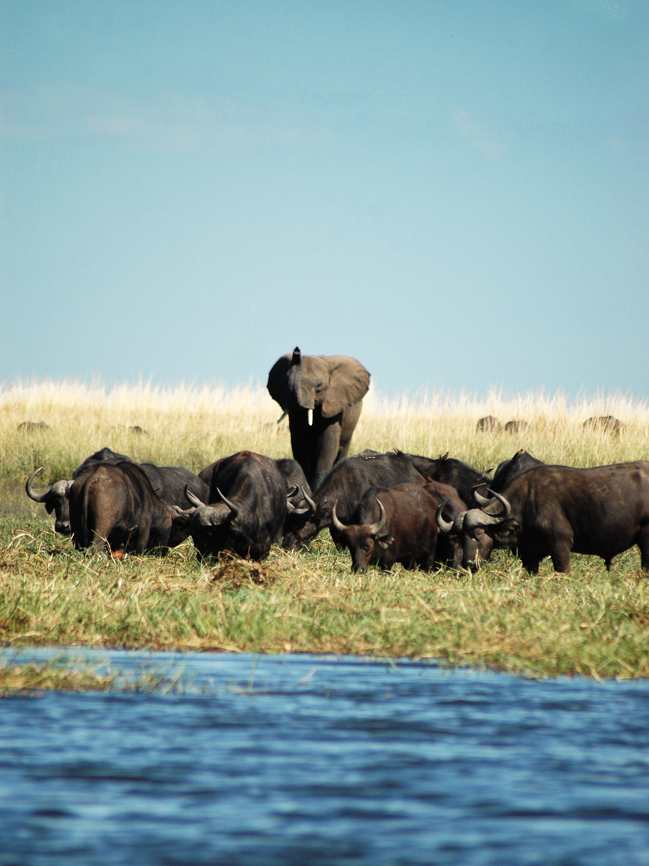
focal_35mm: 440
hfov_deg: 3.4
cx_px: 324
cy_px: 480
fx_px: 11001
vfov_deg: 4.5
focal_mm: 270
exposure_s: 1/1000
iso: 200
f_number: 5.6
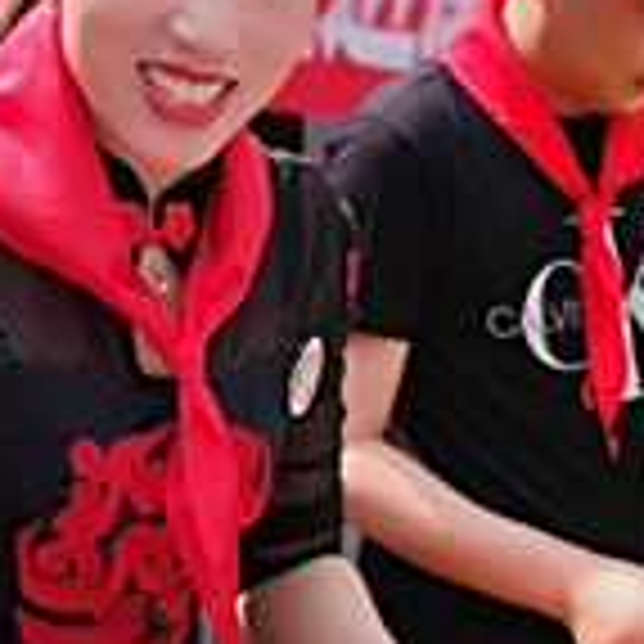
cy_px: 590
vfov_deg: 16.1
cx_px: 311
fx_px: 2252
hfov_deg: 16.3
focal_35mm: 107
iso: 50
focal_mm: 3.95
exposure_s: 1/930
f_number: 1.8
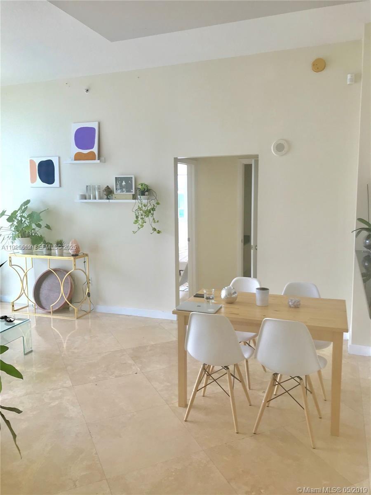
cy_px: 248
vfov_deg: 63.4
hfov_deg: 49.7
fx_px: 400
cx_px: 186
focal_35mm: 28
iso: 25
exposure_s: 1/60
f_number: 1.8
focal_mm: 3.99
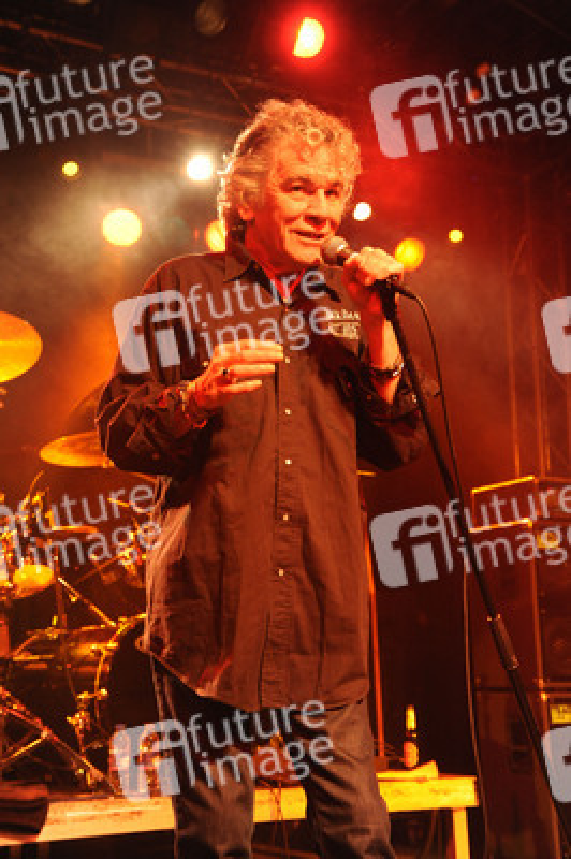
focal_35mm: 55
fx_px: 1311
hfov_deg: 24.6
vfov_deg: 36.3
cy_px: 430
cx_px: 286
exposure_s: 1/160
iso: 4000
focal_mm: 55
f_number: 6.3
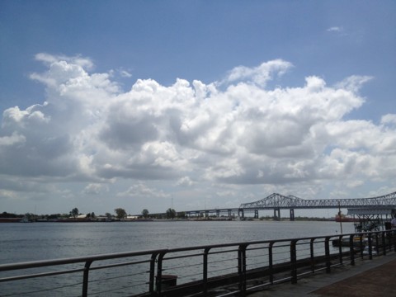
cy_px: 148
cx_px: 198
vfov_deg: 40.7
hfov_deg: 52.6
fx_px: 400
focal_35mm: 35
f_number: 2.4
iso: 64
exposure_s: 1/5525
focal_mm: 4.28
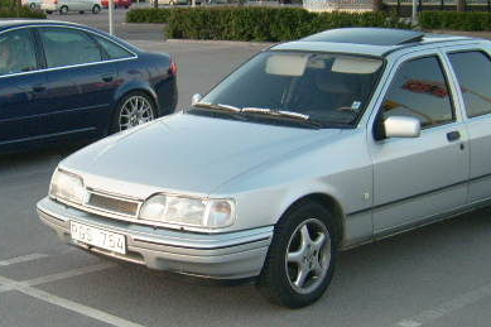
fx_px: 1050
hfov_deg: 26.1
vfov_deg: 17.7
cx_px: 149
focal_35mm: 77
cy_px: 154
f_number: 3.1
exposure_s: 1/60
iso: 100
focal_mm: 7.53
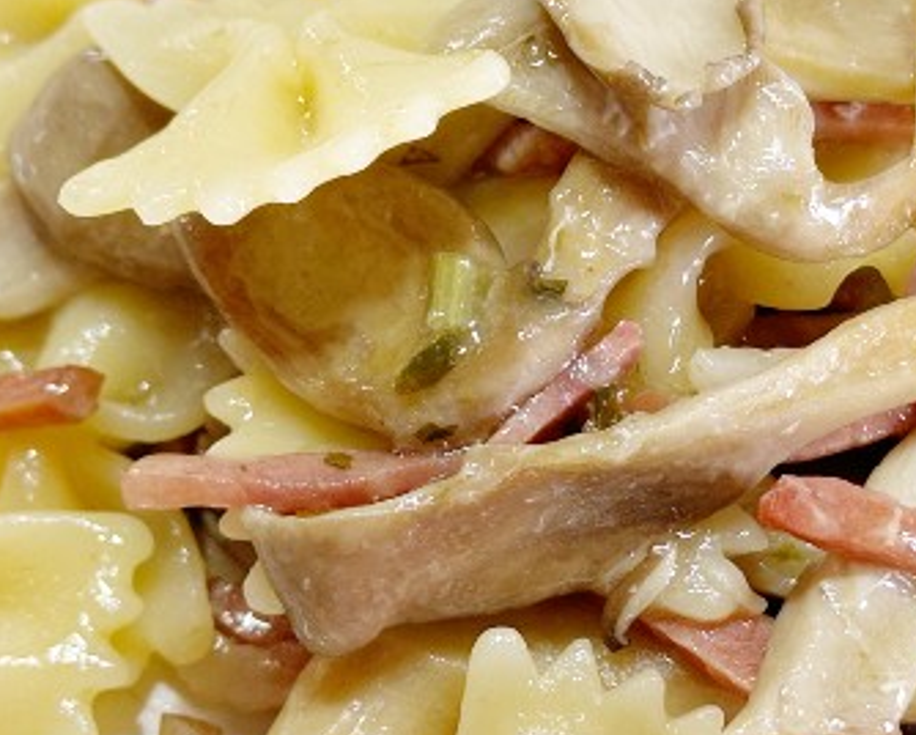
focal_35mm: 122
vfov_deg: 12.7
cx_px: 657
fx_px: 3311
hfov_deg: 15.7
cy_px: 347
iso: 125
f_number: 1.78
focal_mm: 6.86
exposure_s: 1/50
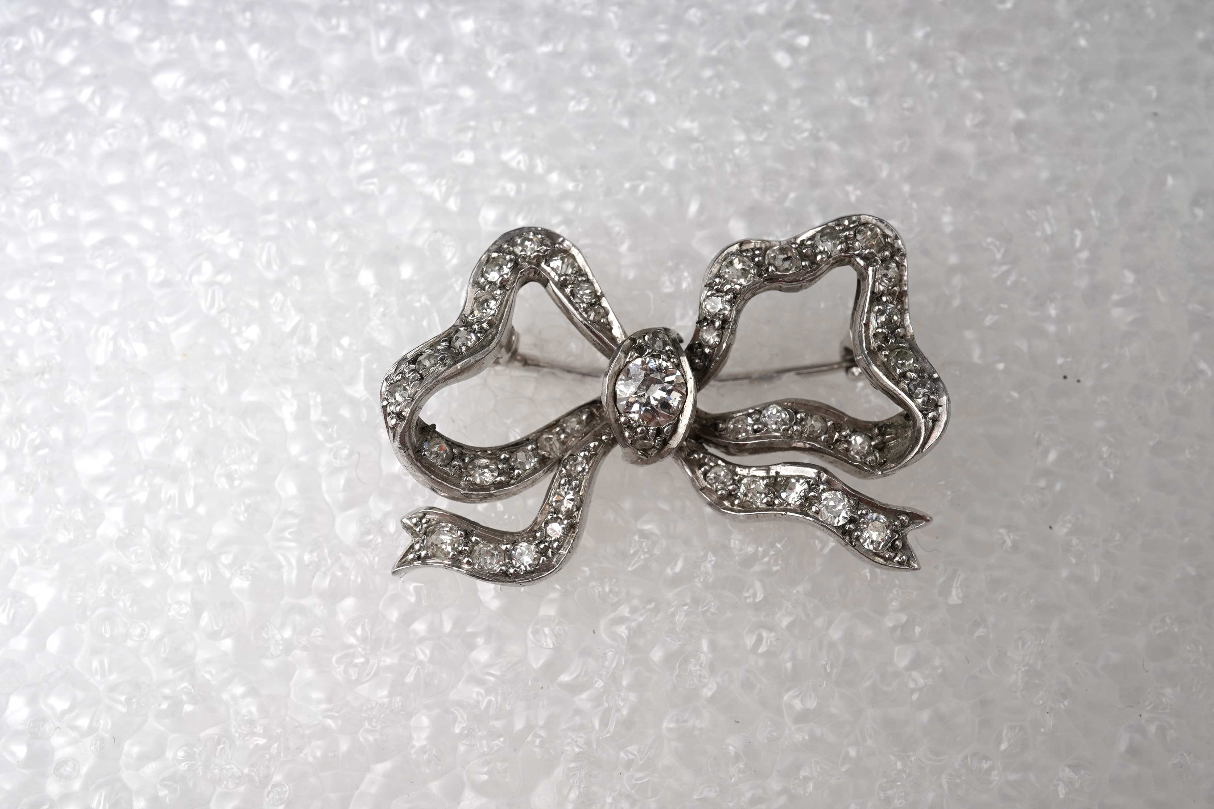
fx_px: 1517
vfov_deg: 29.9
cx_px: 607
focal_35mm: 45
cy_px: 404
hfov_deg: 43.6
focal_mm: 30
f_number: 20
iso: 500
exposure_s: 1/125
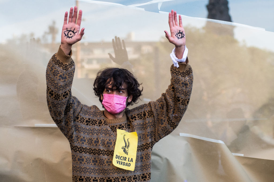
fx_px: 913
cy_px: 91
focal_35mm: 120
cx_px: 137
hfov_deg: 17.1
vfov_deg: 11.4
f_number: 4
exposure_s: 1/800
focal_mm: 80
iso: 800
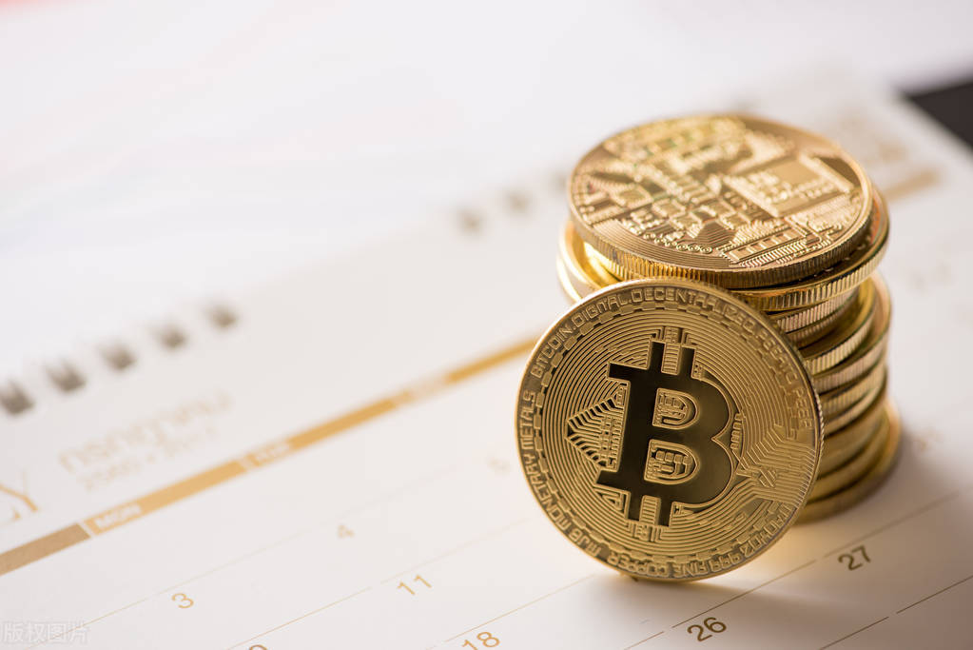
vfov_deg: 13.1
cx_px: 486
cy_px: 325
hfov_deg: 19.4
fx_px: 2839
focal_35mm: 105
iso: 100
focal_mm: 105
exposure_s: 1/3
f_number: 5.6
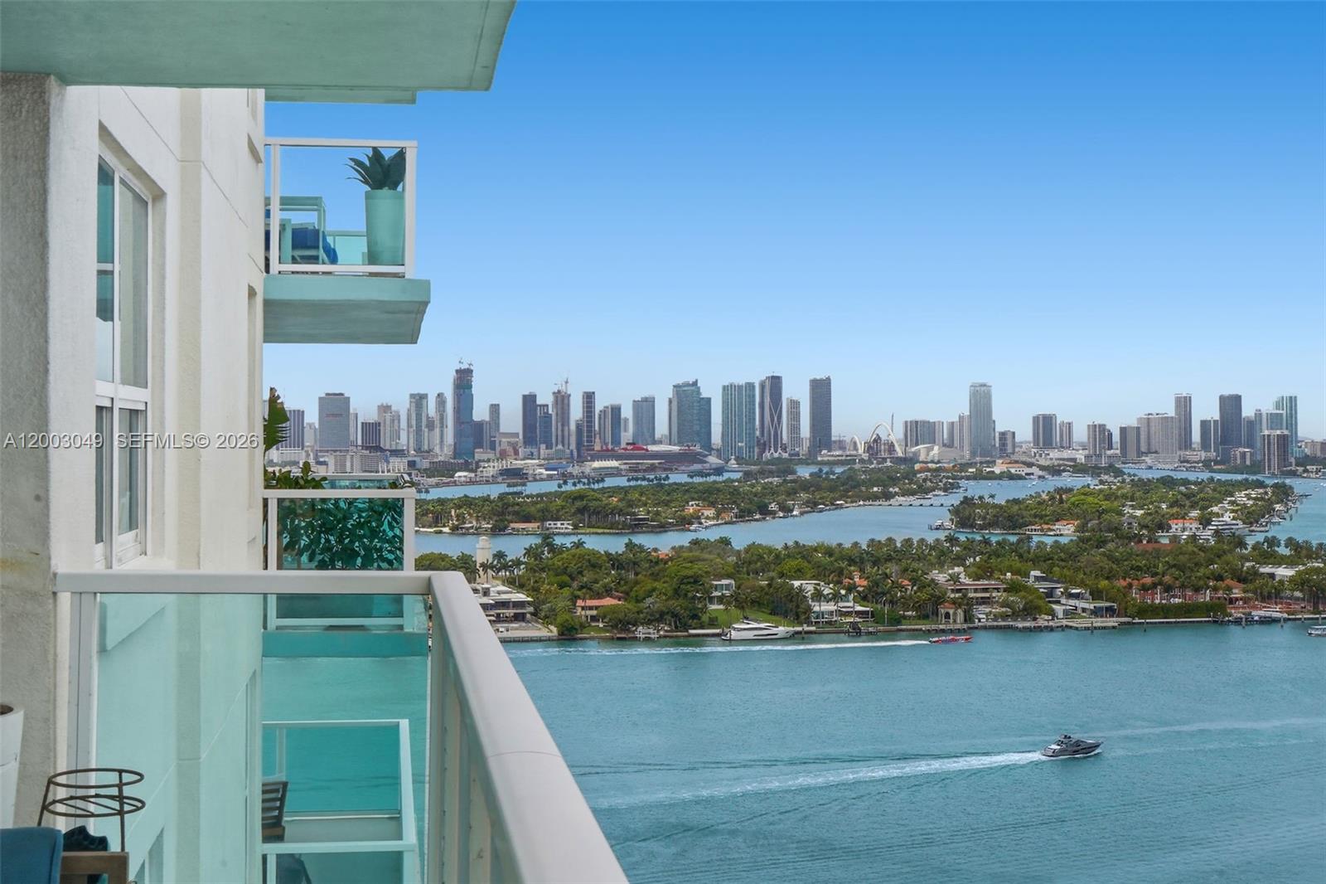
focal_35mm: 52
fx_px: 1915
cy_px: 442
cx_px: 663
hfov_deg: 38.2
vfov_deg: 26.0
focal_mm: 35
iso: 100
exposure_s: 1/25
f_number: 22
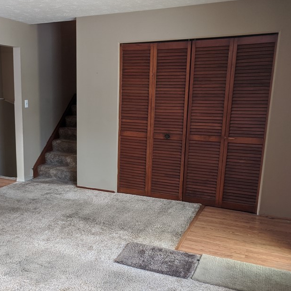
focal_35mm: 38
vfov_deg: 43.7
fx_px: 361
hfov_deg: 42.5
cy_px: 166
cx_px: 72
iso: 228
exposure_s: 1/60
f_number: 2
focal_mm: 4.67
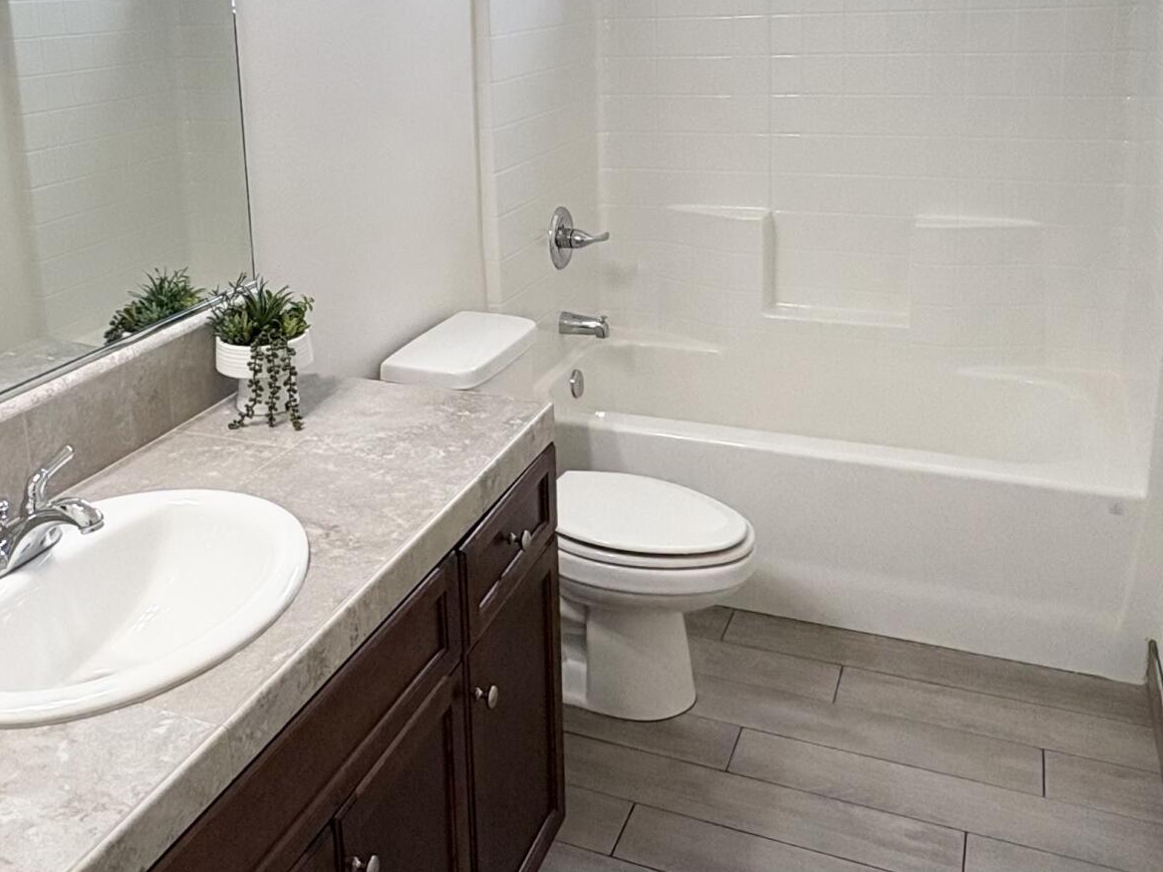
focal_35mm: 36
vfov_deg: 38.6
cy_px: 218
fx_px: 1209
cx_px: 439
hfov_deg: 50.9
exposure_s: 1/131
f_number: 2.2
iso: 80
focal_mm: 2.22
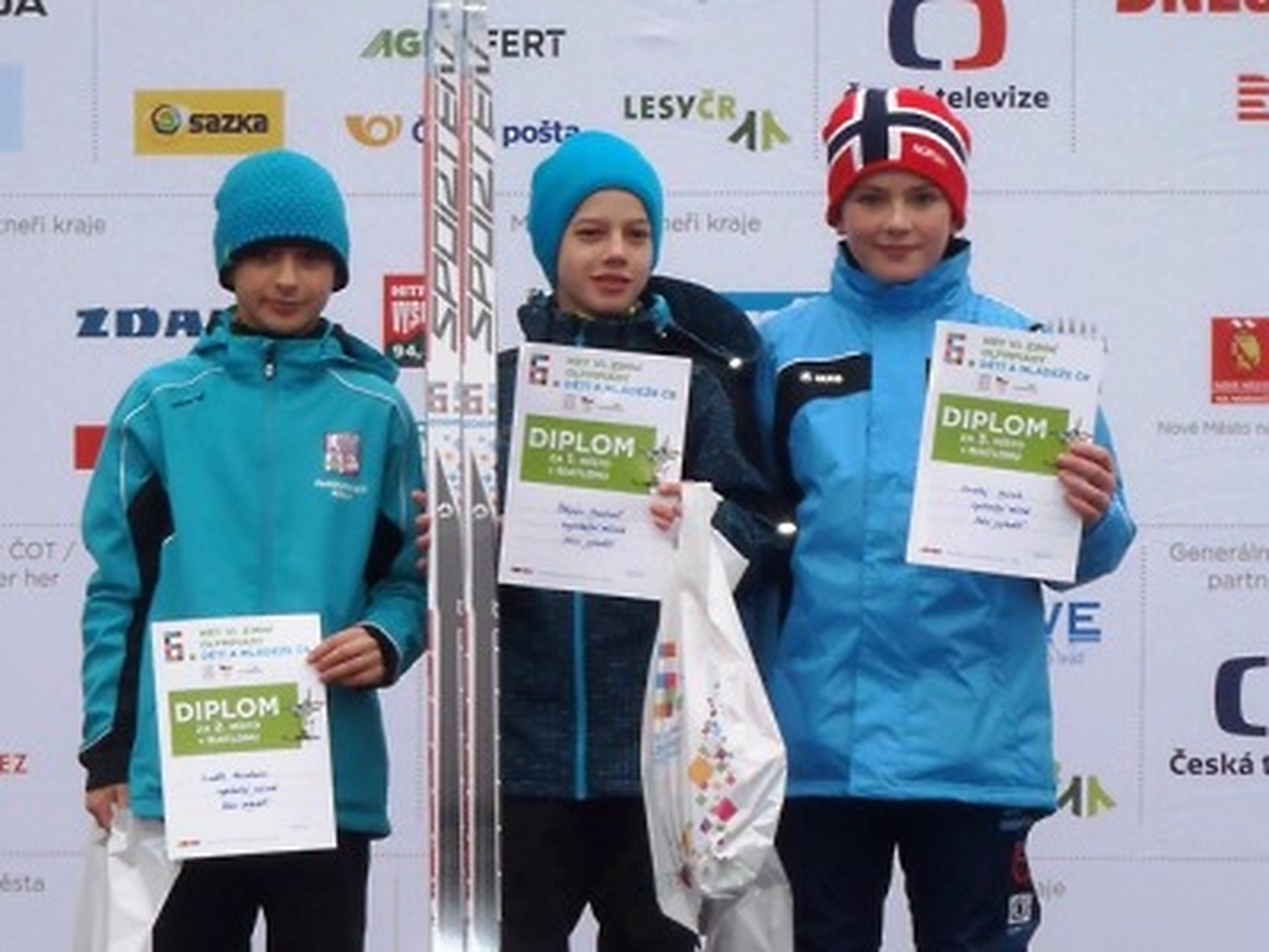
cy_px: 476
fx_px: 2383
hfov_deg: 29.8
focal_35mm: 65
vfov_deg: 22.6
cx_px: 634
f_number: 4.7
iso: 160
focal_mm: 11.76
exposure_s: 1/60
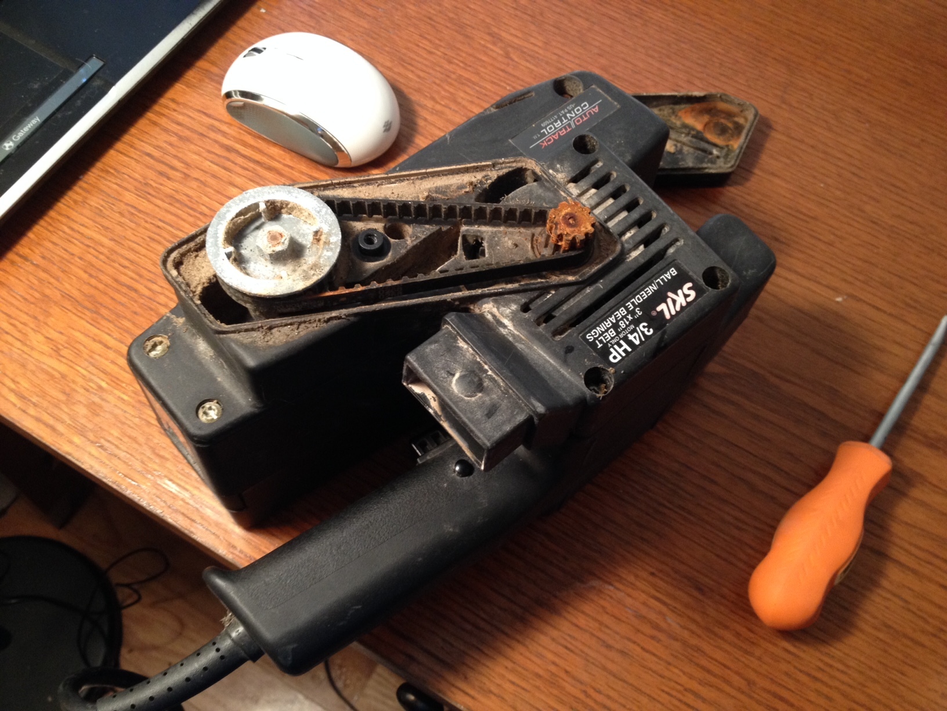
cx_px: 474
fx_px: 958
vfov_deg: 40.7
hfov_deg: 52.6
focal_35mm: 35
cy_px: 356
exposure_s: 1/20
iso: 160
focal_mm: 4.28
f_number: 2.4
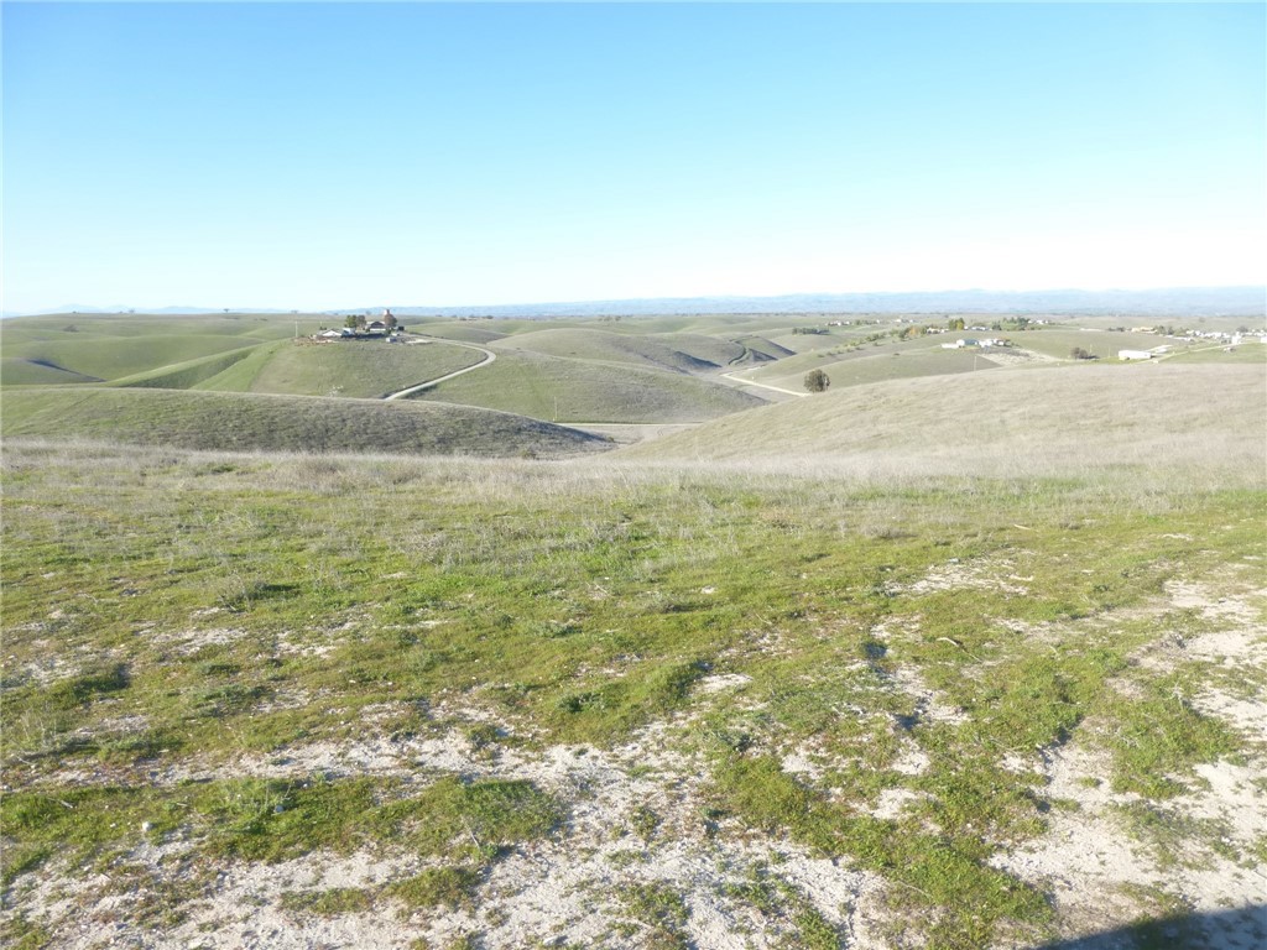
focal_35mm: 24
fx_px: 878
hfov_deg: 71.6
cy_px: 475
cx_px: 634
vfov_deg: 56.8
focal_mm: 4.3
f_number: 4
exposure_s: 1/400
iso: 100
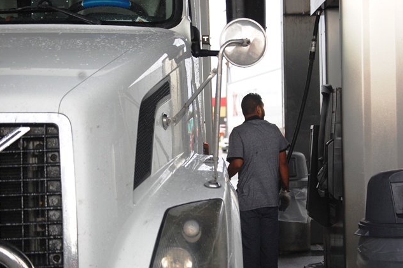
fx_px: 1018
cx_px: 200
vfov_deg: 15.0
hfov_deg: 22.4
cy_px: 134
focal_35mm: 91
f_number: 4.2
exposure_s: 1/320
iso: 400
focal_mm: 60
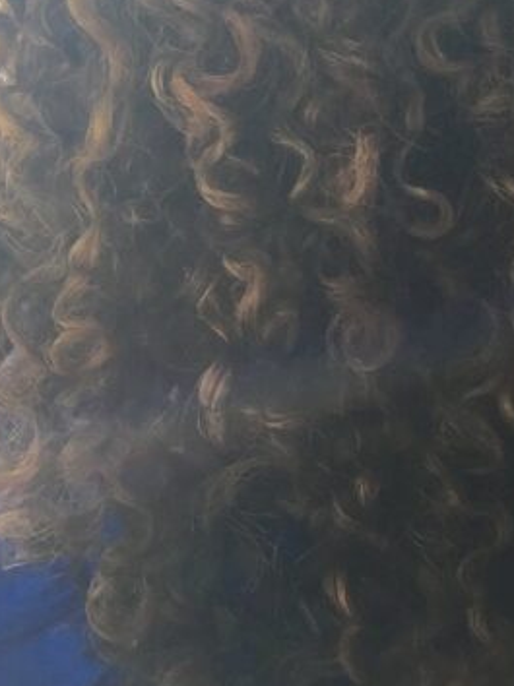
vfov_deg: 22.3
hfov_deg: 17.2
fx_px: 1665
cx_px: 504
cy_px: -27
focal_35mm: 84
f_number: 2.2
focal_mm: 4.15
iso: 32
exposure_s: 1/60
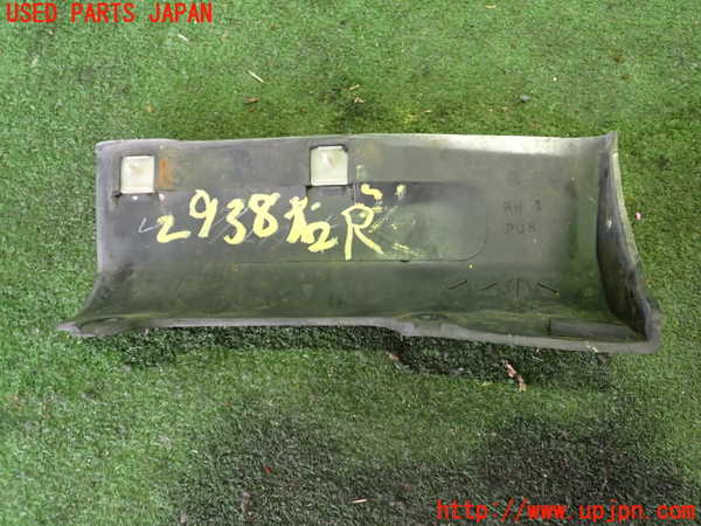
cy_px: 263
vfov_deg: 46.8
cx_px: 350
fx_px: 608
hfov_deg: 60.0
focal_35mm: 30
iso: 800
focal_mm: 5.4
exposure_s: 1/30
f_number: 2.3
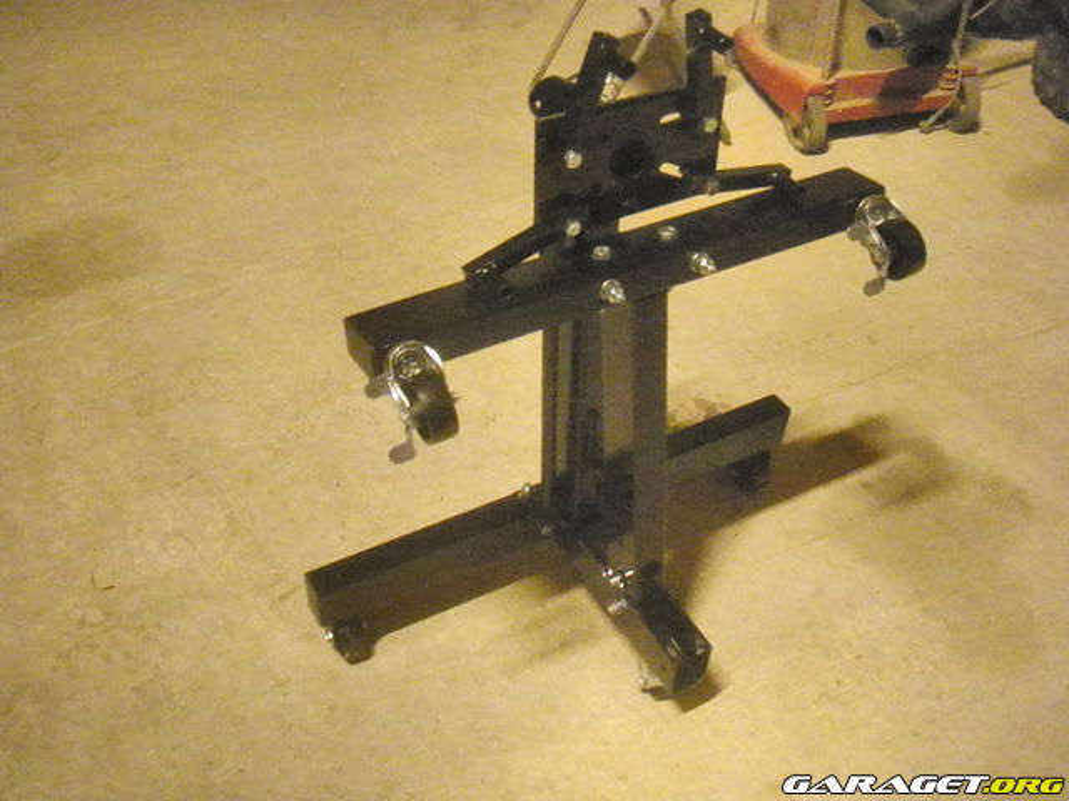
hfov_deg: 49.0
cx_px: 534
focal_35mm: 38
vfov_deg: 37.7
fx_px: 1174
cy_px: 400
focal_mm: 6.7
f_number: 3.5
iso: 3200
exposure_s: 1/8
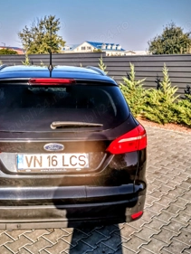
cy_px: 127
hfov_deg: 38.4
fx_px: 272
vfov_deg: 50.1
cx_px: 68
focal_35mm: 37
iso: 50
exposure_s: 1/2193
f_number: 1.8
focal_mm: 4.75
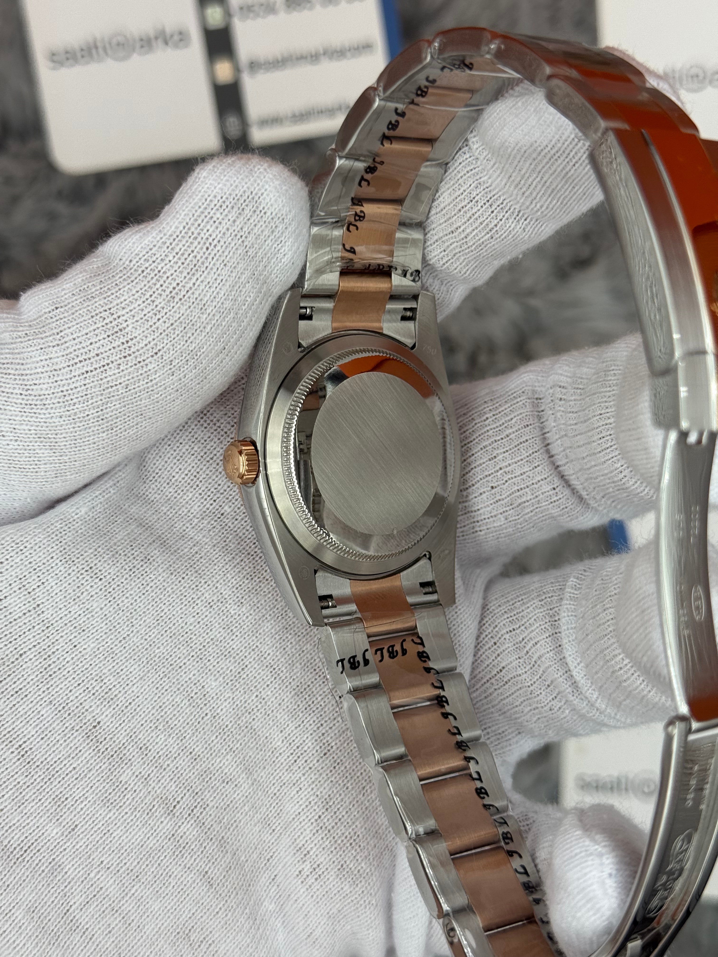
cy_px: 478
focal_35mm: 48
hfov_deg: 30.3
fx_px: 1327
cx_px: 359
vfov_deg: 39.7
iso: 64
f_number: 1.78
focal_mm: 6.76
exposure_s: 1/1055
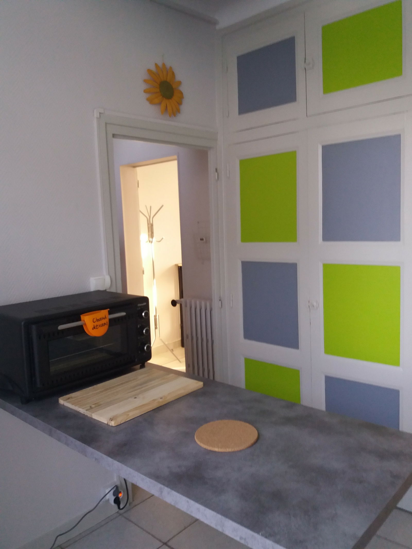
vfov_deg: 63.4
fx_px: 444
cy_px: 274
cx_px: 206
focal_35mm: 28
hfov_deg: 49.7
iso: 160
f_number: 1.9
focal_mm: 3.7
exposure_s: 1/20
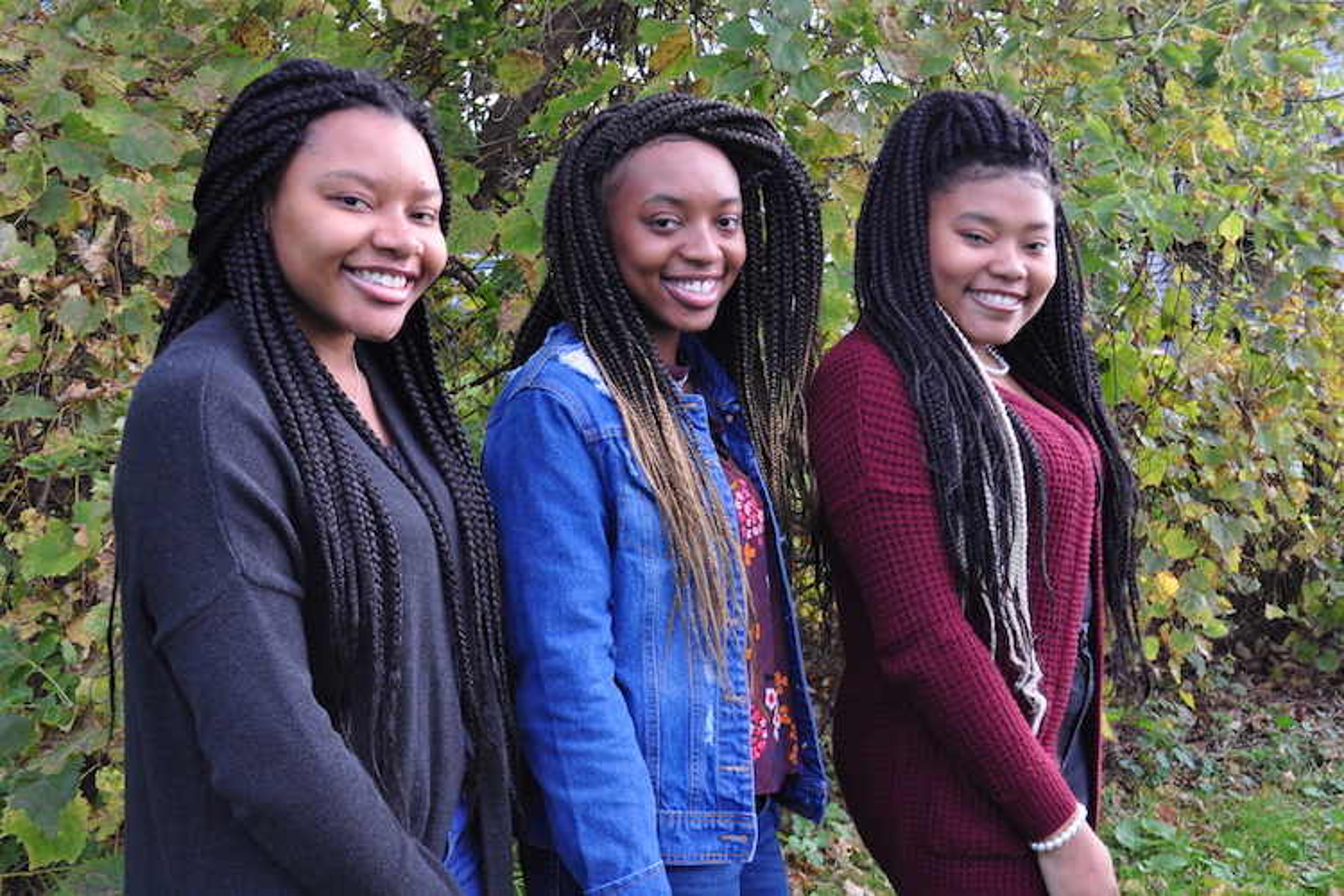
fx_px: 1568
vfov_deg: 31.9
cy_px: 448
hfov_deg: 46.4
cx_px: 672
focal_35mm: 42
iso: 400
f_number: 8
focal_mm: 28
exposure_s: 1/60
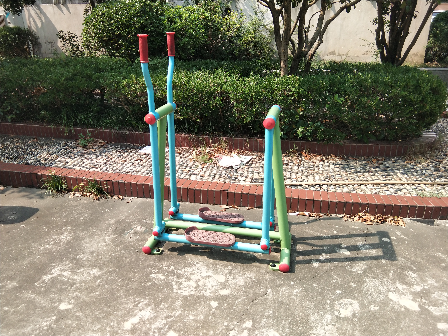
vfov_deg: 45.4
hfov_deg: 58.4
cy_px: 168
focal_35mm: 31
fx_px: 401
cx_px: 224
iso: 50
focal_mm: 3.69
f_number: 2.2
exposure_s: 1/325
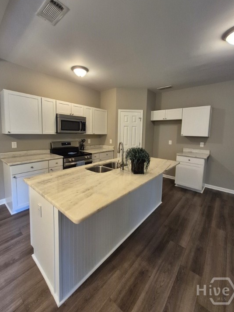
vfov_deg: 102.0
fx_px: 126
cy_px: 148
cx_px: 116
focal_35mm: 14
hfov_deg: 85.7
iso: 320
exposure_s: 1/60
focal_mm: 1.74
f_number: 2.2
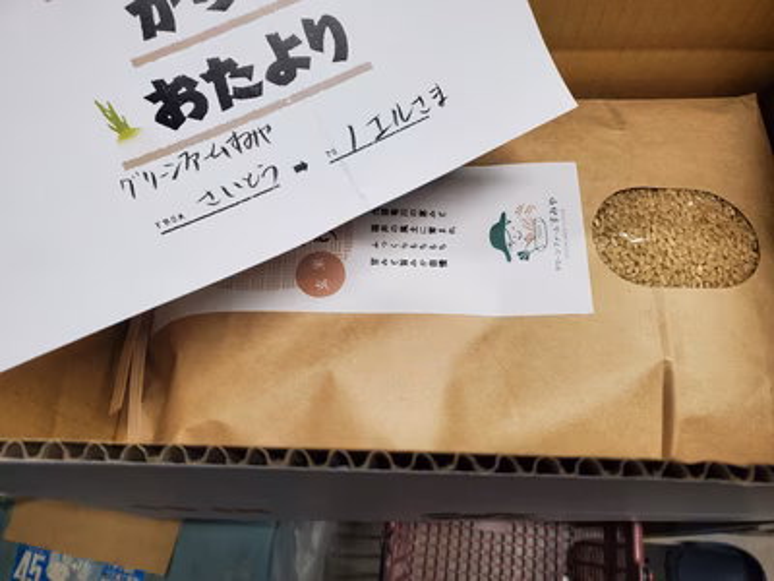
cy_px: 290
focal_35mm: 26
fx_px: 581
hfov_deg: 67.3
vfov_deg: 53.1
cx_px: 387
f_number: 2.4
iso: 200
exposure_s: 1/120
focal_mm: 4.3
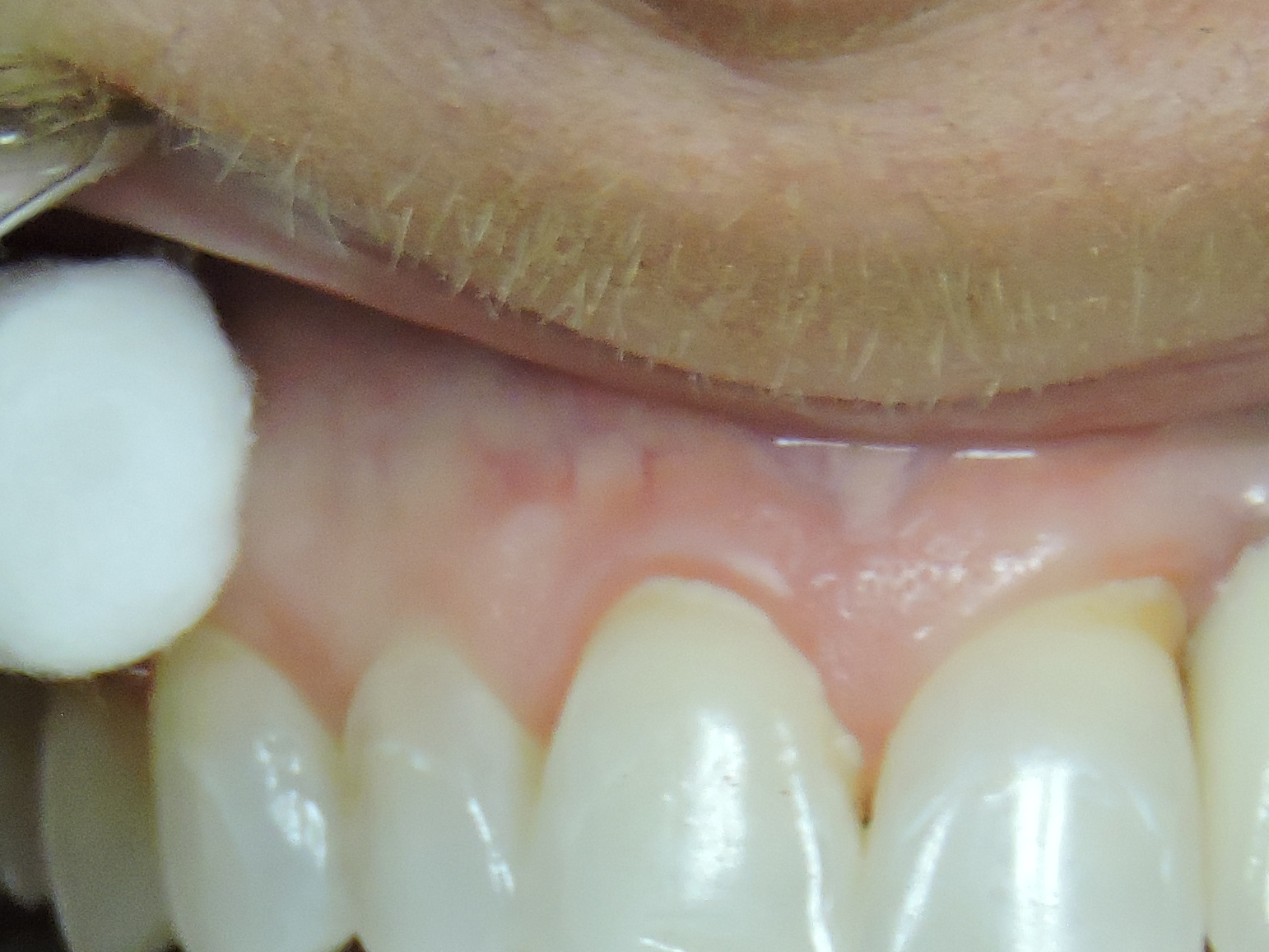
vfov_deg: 2.0
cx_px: 321
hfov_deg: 2.7
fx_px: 27389
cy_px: 1330
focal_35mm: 747
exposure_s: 1/50
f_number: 4.7
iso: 560
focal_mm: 44.6
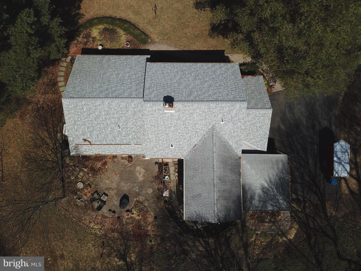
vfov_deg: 53.1
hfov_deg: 67.3
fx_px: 271
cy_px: 136
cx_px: 180
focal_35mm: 26
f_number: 2.2
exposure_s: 1/2506
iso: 100
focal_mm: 4.7
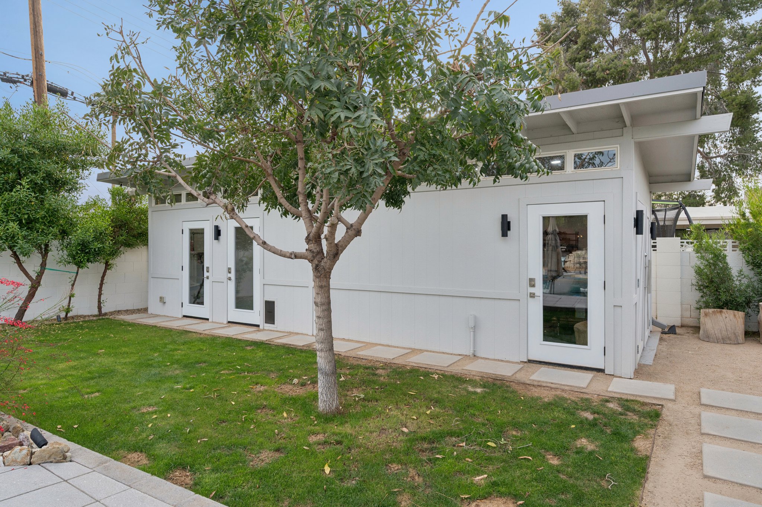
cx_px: 381
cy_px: 254
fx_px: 444
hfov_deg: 81.2
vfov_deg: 59.4
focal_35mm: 21
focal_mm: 21
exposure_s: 1/250
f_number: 8
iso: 320
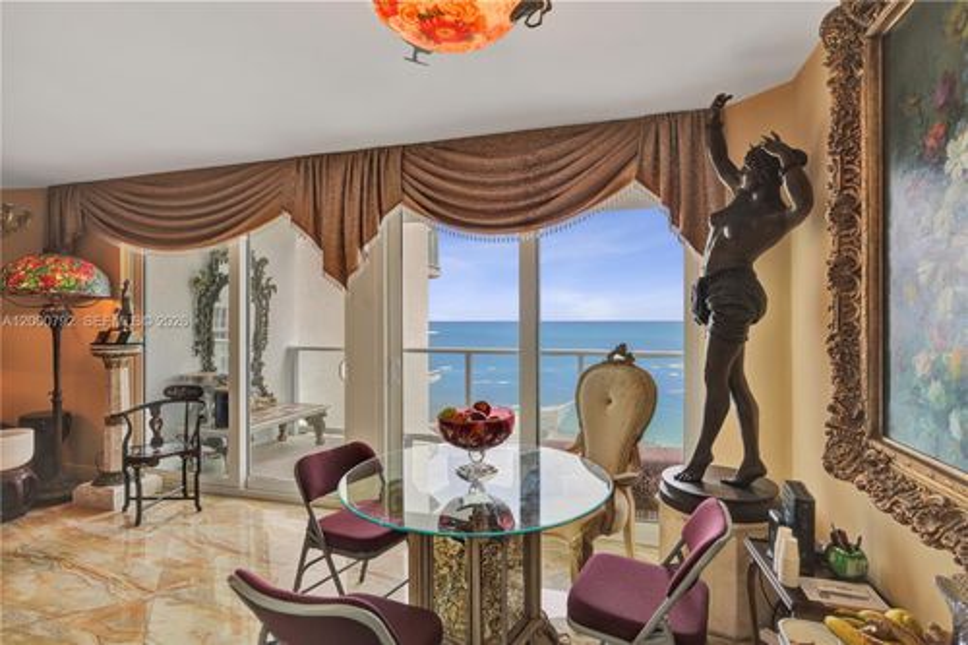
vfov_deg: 70.4
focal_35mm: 17
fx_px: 457
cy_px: 322
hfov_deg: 93.3
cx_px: 484
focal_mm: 17
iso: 200
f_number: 5
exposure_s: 1/250
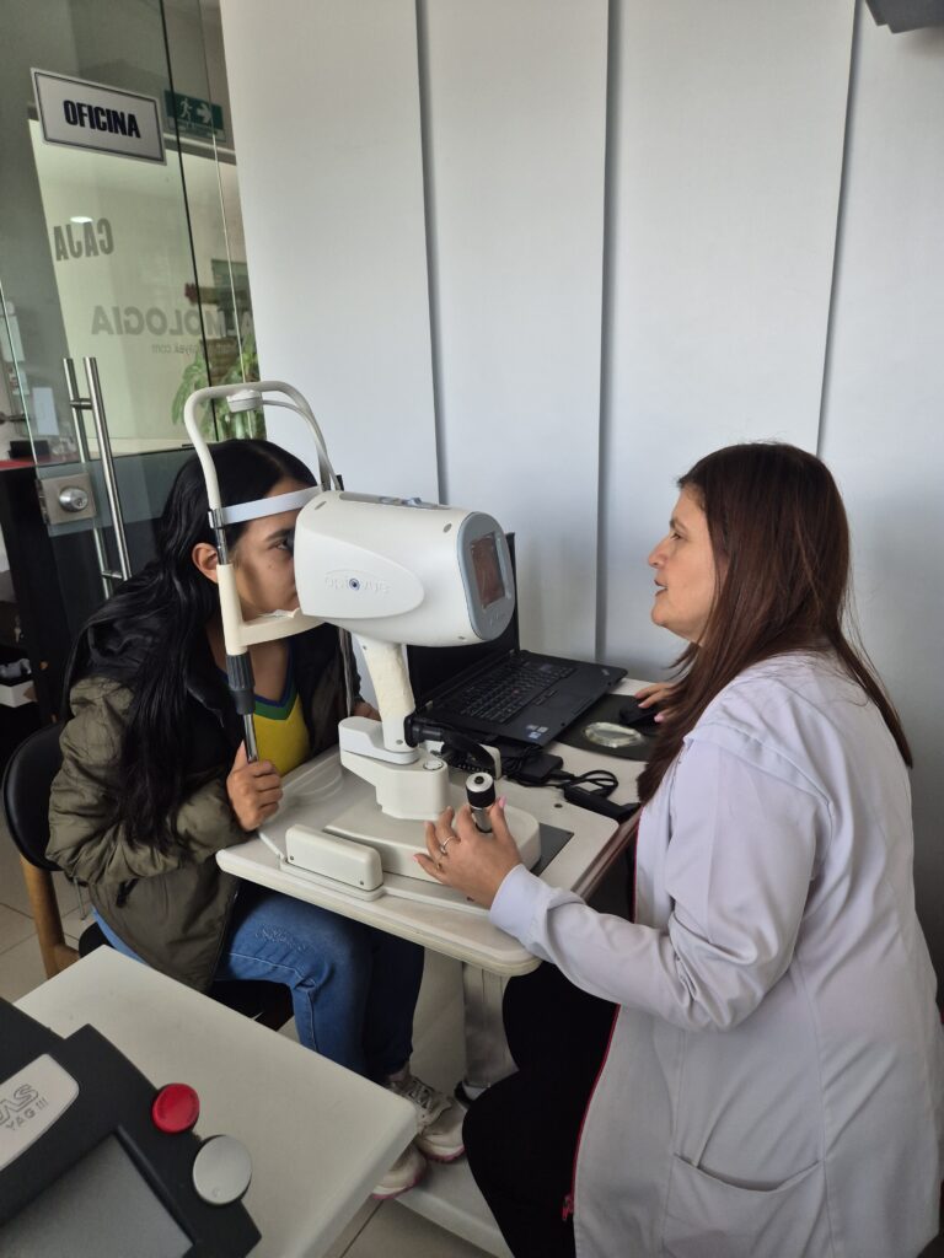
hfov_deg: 58.9
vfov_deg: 73.9
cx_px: 472
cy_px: 629
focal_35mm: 23
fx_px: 836
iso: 160
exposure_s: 1/180
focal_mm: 5.4
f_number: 1.8
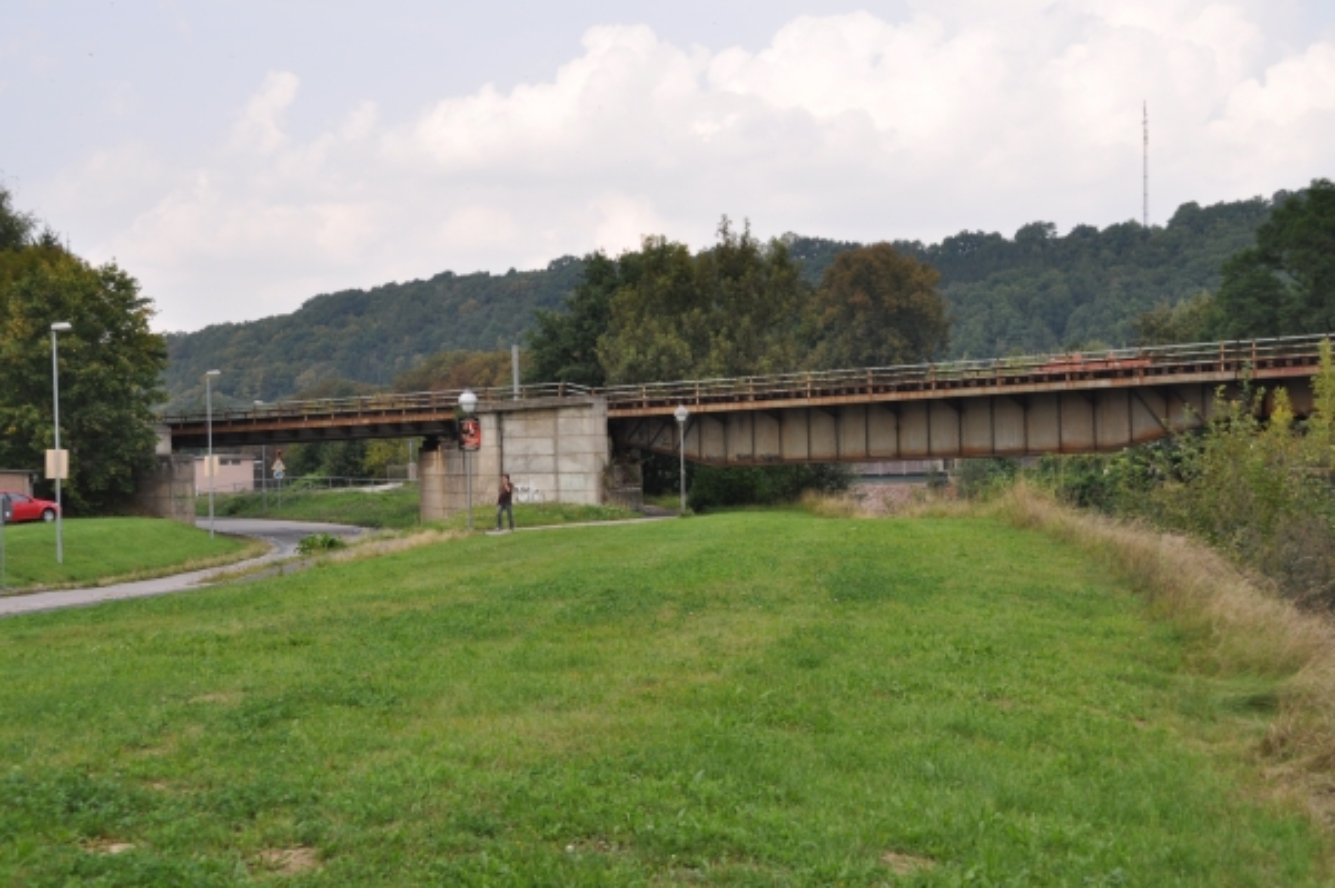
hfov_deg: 38.9
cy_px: 444
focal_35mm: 51
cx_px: 668
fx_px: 1890
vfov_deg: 26.4
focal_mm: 34
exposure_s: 1/250
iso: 200
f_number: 8
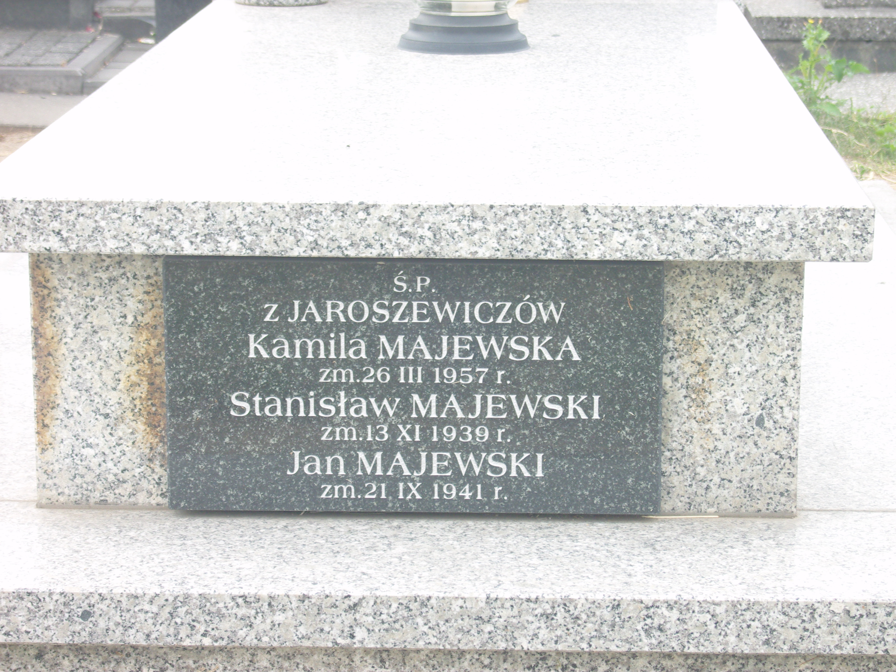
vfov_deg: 14.5
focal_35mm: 102
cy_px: 336
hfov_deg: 19.3
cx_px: 448
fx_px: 2640
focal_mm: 21.9
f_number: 5.2
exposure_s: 1/60
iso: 125
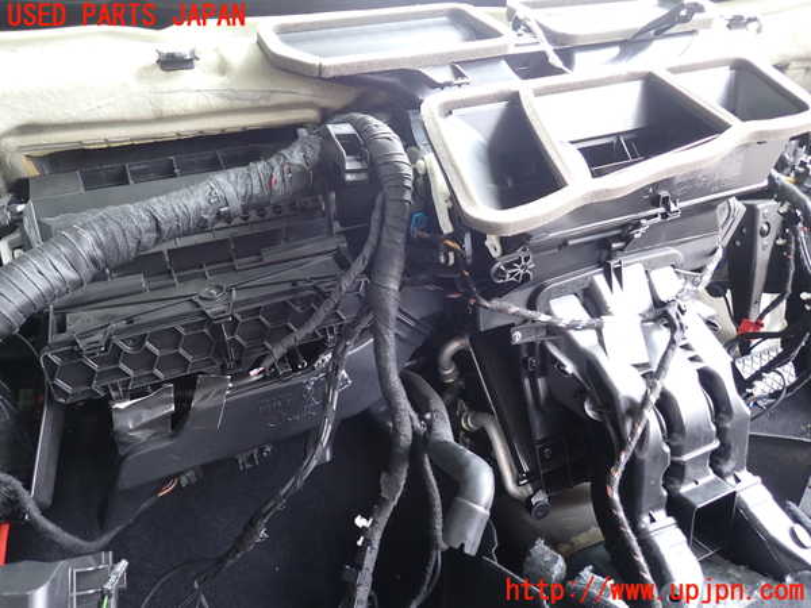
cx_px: 406
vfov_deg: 54.9
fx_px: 586
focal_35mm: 25
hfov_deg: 69.4
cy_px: 304
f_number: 2
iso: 200
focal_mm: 4.5
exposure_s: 1/40
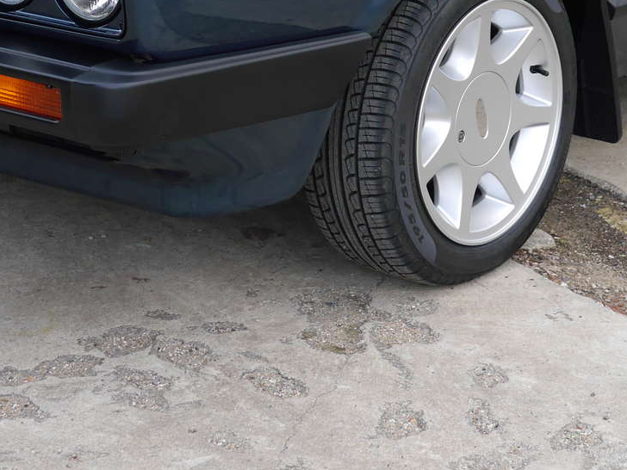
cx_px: 351
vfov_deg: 14.5
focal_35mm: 99
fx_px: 1793
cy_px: -79
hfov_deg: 19.8
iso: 160
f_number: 4
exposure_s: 1/125
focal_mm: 18
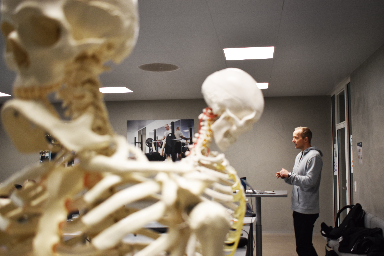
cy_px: 128
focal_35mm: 40
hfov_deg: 47.9
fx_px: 432
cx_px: 192
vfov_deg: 33.0
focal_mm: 27
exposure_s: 1/80
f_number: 4.2
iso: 400
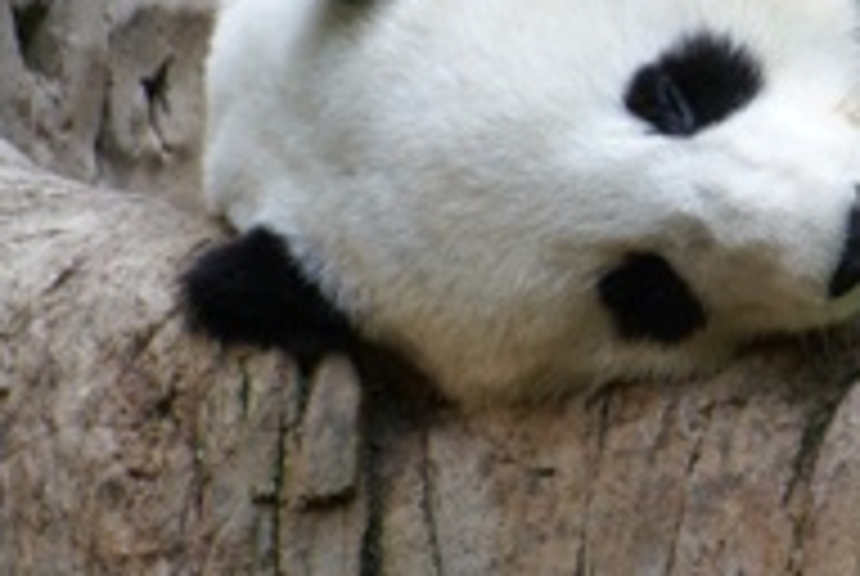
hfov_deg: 2.9
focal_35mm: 711
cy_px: 47
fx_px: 17011
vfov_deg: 1.9
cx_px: 1092
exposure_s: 1/8
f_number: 5.6
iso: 800
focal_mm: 180
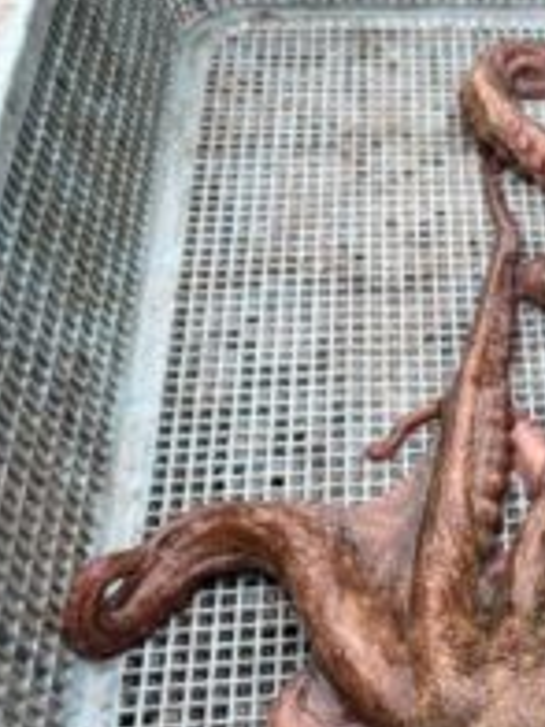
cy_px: 493
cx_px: 682
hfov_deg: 24.5
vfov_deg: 35.8
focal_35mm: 53
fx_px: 1113
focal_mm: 5.96
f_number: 1.6
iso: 32
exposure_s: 1/152
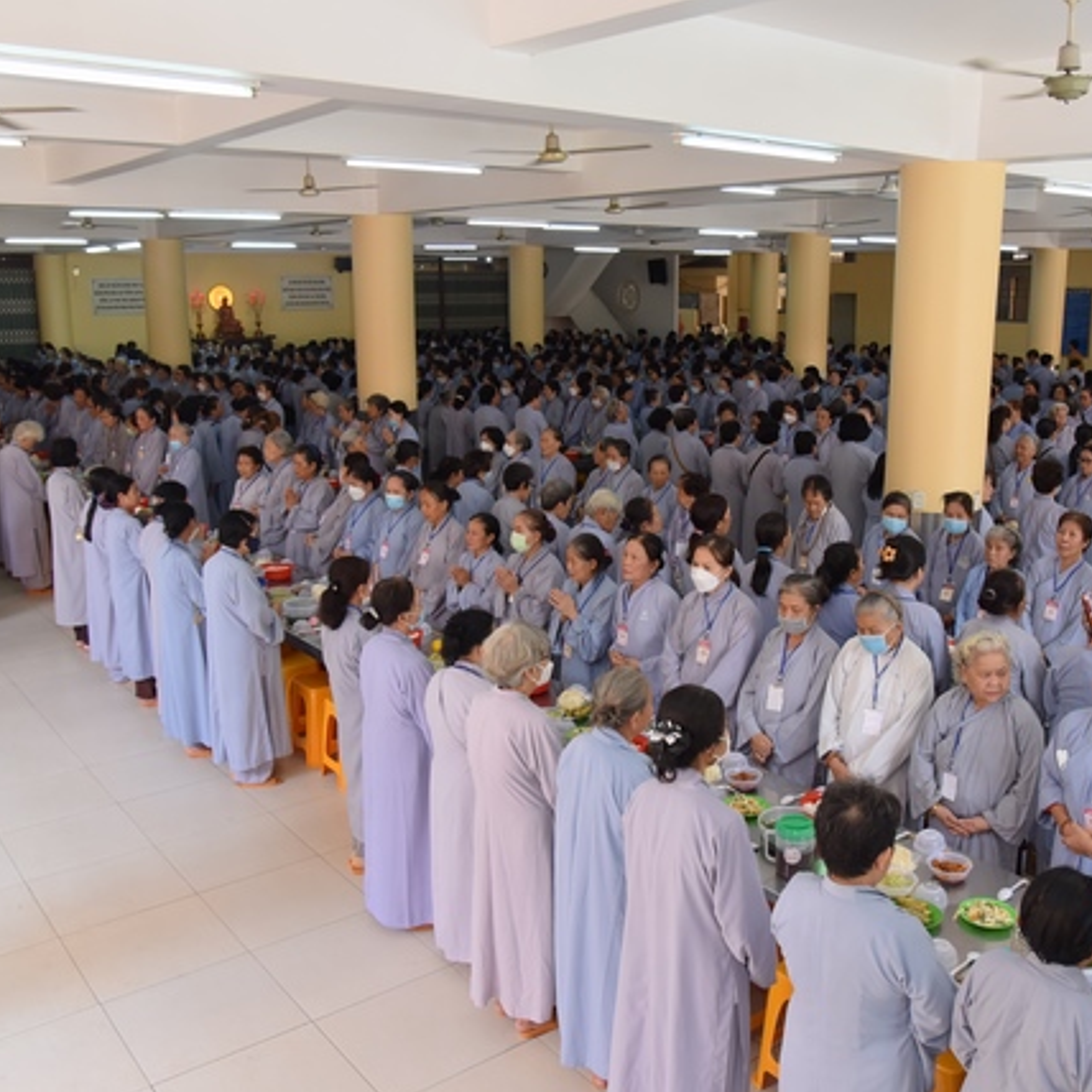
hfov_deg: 52.3
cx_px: 640
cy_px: 551
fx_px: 1106
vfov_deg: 52.5
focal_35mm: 31
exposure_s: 1/125
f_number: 5
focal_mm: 24
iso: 500
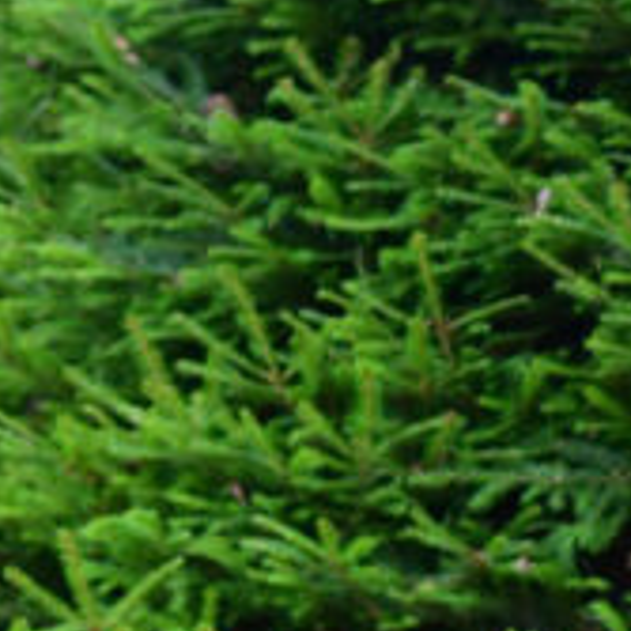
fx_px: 4187
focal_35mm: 203
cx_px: 1810
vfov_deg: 8.5
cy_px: 771
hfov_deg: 7.7
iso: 800
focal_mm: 26
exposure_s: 1/50
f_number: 3.5
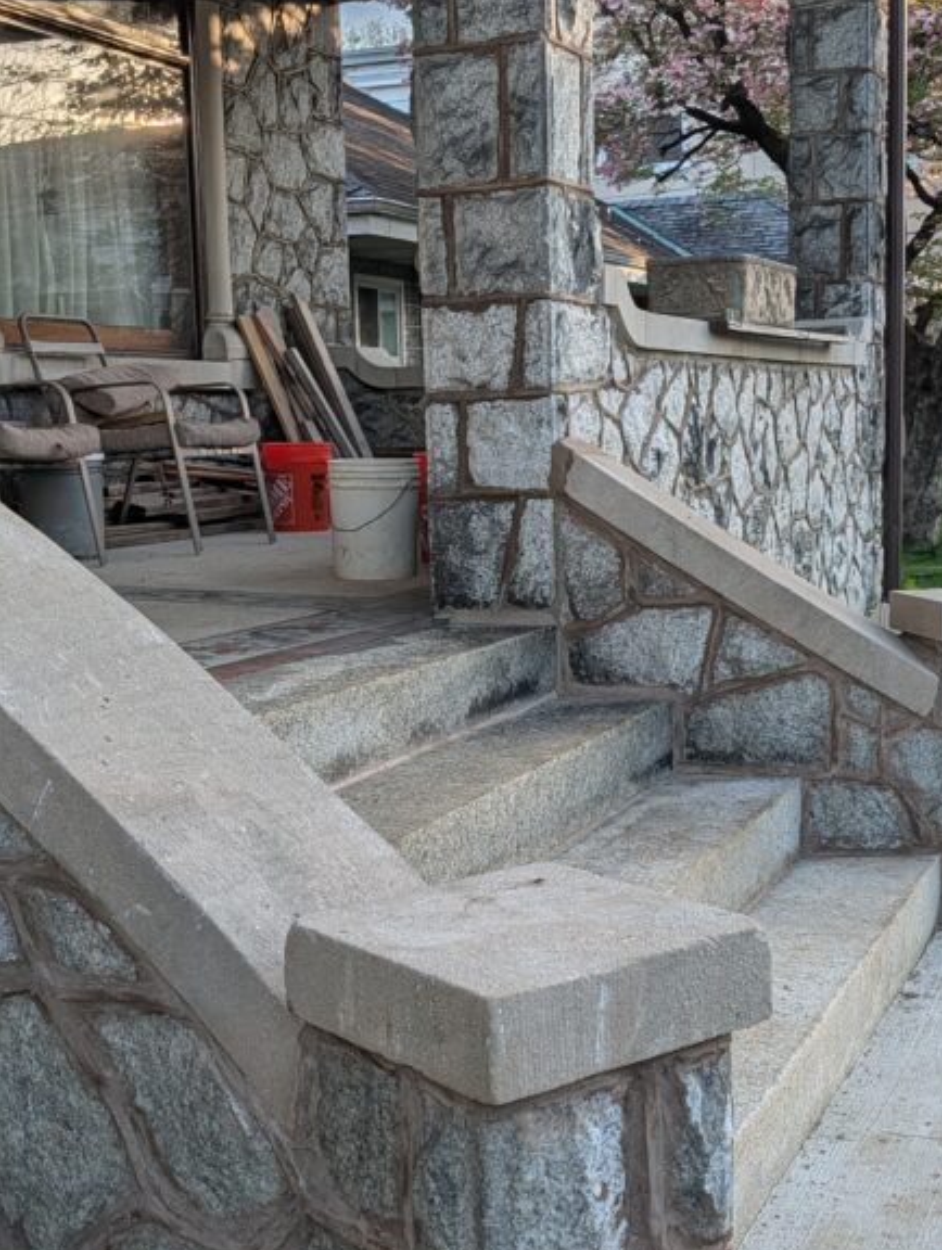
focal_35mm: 50
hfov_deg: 29.2
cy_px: 673
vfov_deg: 38.1
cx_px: 491
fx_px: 1809
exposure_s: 1/2924
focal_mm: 6.9
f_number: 1.68
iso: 14
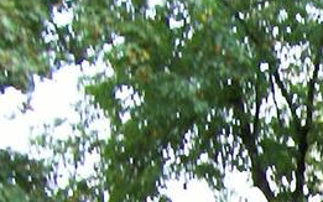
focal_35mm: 166
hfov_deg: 11.2
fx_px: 1461
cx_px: 681
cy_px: 503
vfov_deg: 7.3
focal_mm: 5.6
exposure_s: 1/76.5
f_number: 2.7
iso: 80
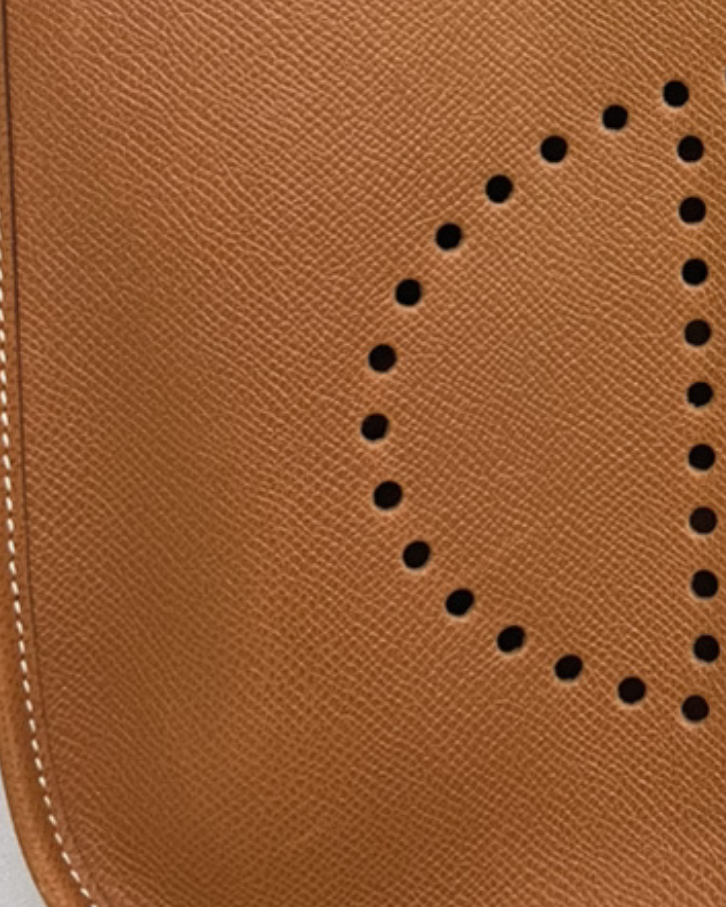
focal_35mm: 69
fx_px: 1853
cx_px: 874
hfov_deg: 20.7
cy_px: -8
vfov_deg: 26.0
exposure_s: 1/50
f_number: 1.6
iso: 80
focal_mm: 4.2
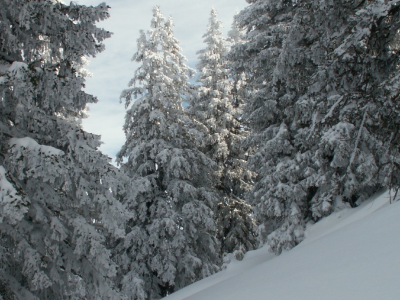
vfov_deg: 27.5
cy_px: 140
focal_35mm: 53
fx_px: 612
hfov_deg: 36.1
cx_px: 183
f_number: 7.1
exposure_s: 1/200
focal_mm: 5.86
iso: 50
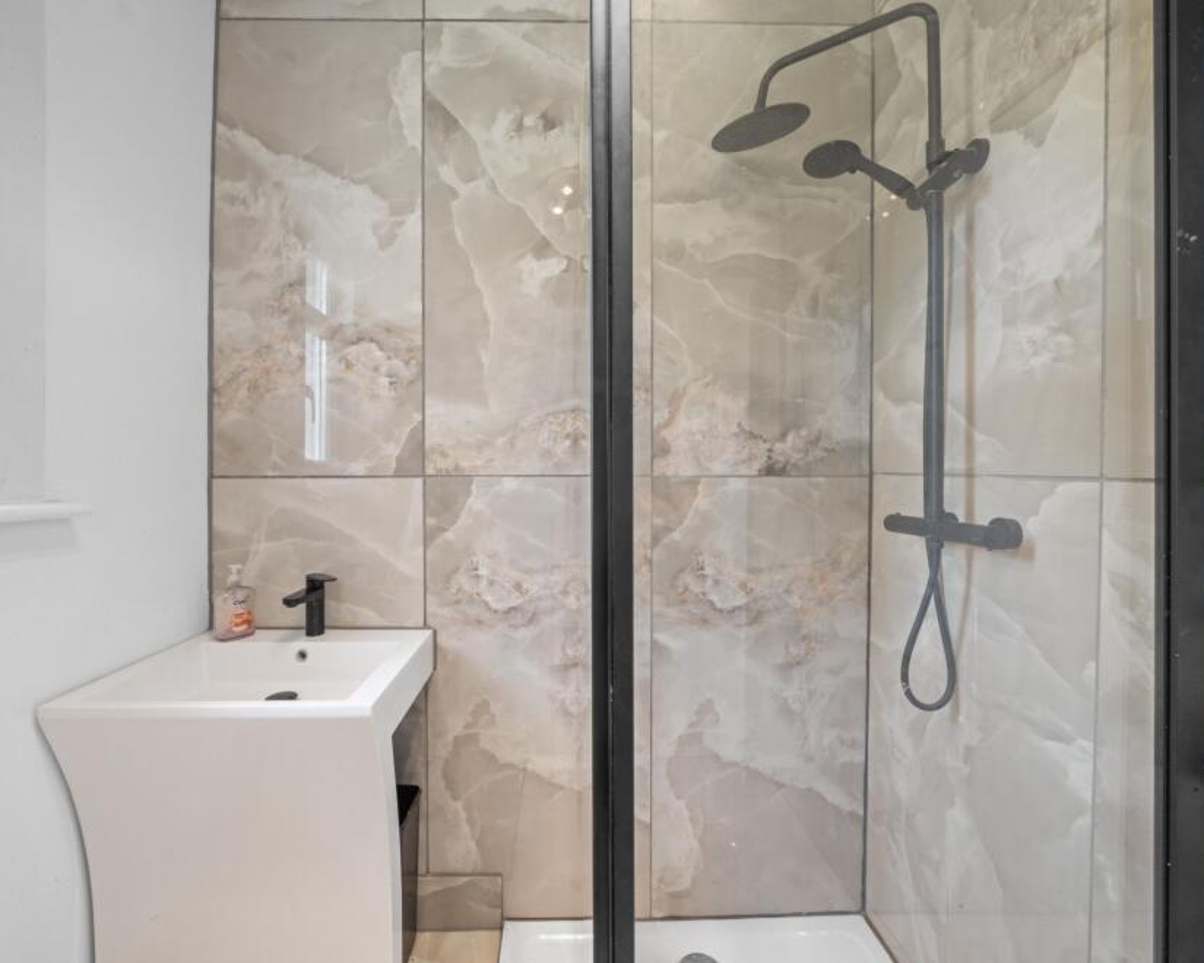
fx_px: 499
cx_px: 571
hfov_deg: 100.6
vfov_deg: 88.0
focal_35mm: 14
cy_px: 476
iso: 640
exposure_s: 5
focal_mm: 12
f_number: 20
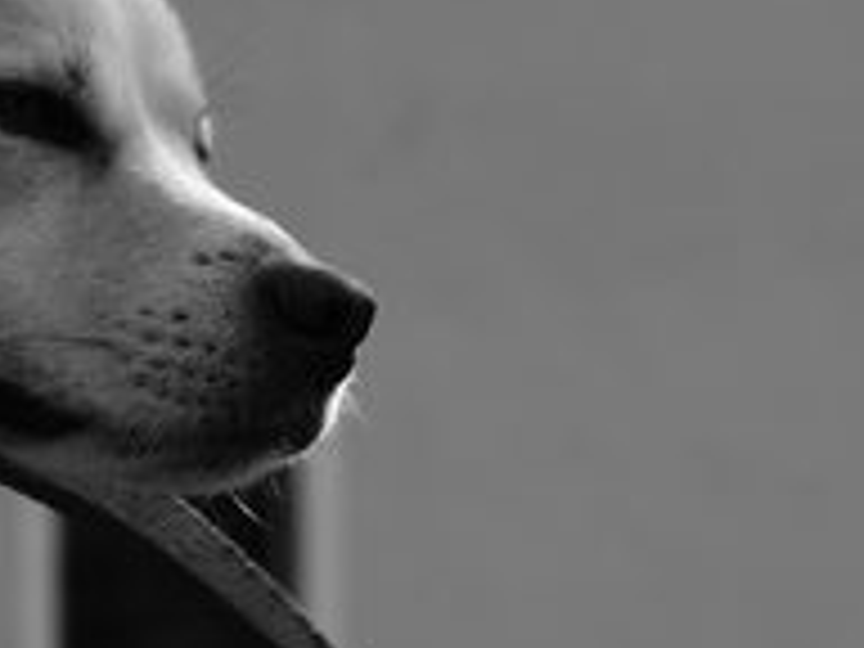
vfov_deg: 6.6
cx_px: 108
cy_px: 171
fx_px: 5616
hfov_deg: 8.8
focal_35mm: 225
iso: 200
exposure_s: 1/600
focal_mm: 50
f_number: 5.6
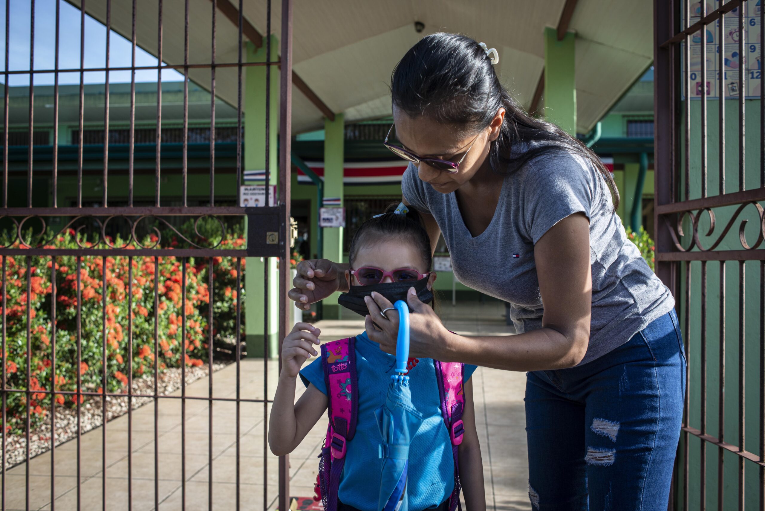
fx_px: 744
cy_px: 256
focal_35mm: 35
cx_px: 382
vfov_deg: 37.9
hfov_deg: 54.4
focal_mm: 35
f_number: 5.6
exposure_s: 1/250
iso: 160
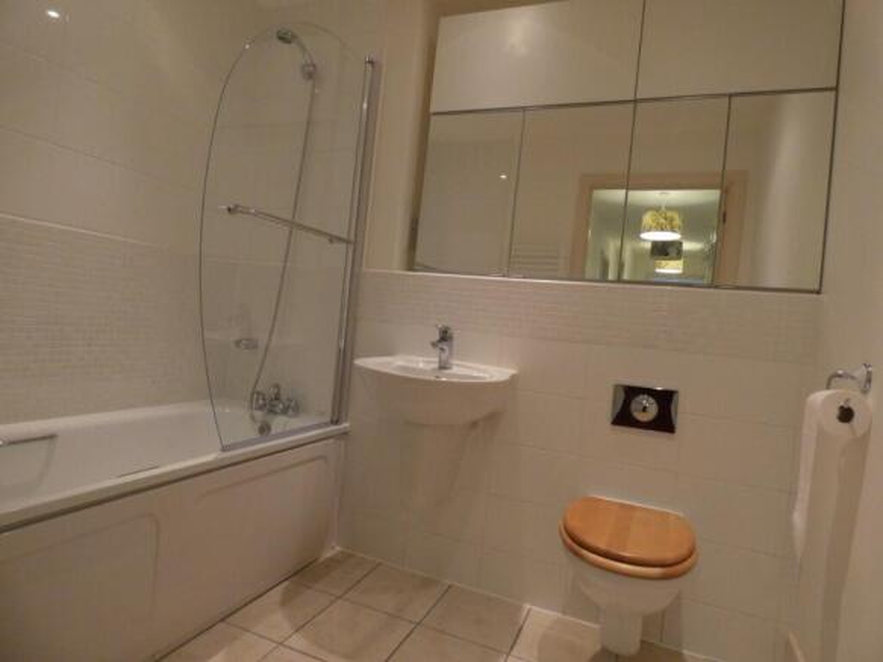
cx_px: 442
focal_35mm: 20
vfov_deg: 66.0
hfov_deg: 81.8
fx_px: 510
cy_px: 331
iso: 400
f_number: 2.8
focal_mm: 3.6
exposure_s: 1/60
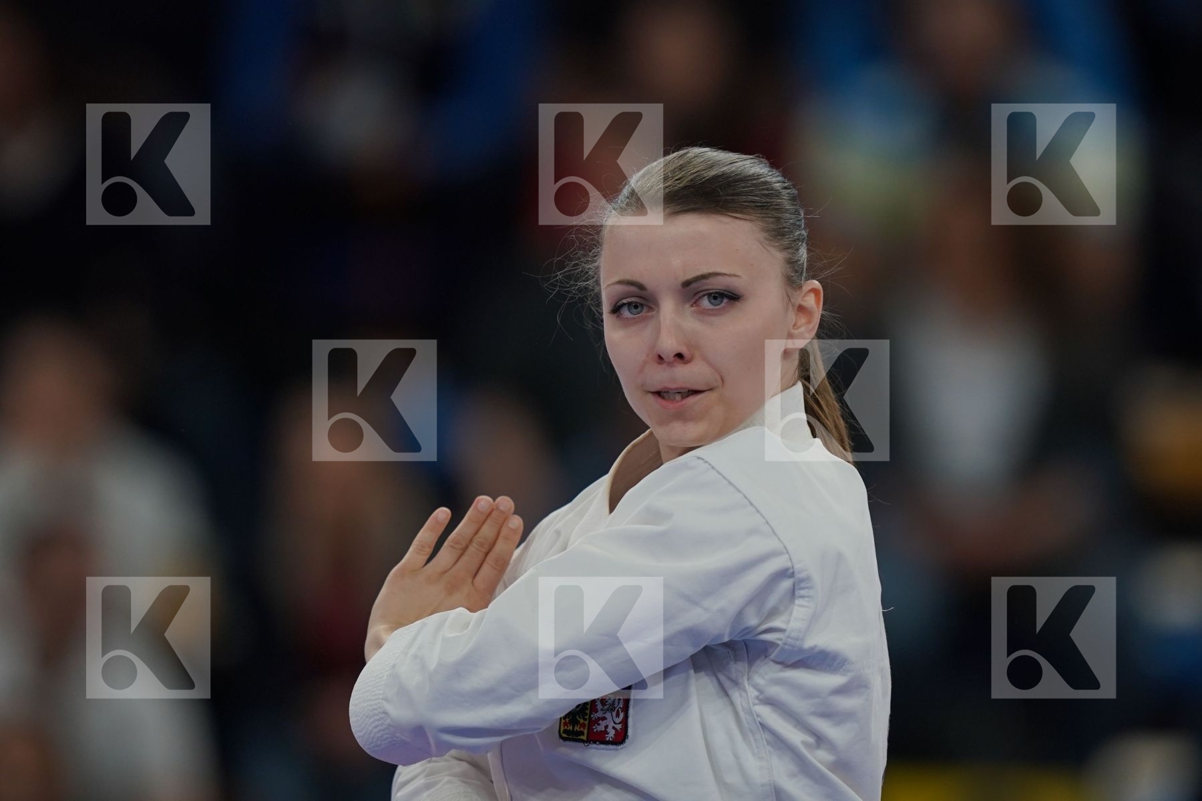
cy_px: 400
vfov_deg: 2.3
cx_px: 601
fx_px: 20032
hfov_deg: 3.4
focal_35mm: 600
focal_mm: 400
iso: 640
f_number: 2.8
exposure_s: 1/500
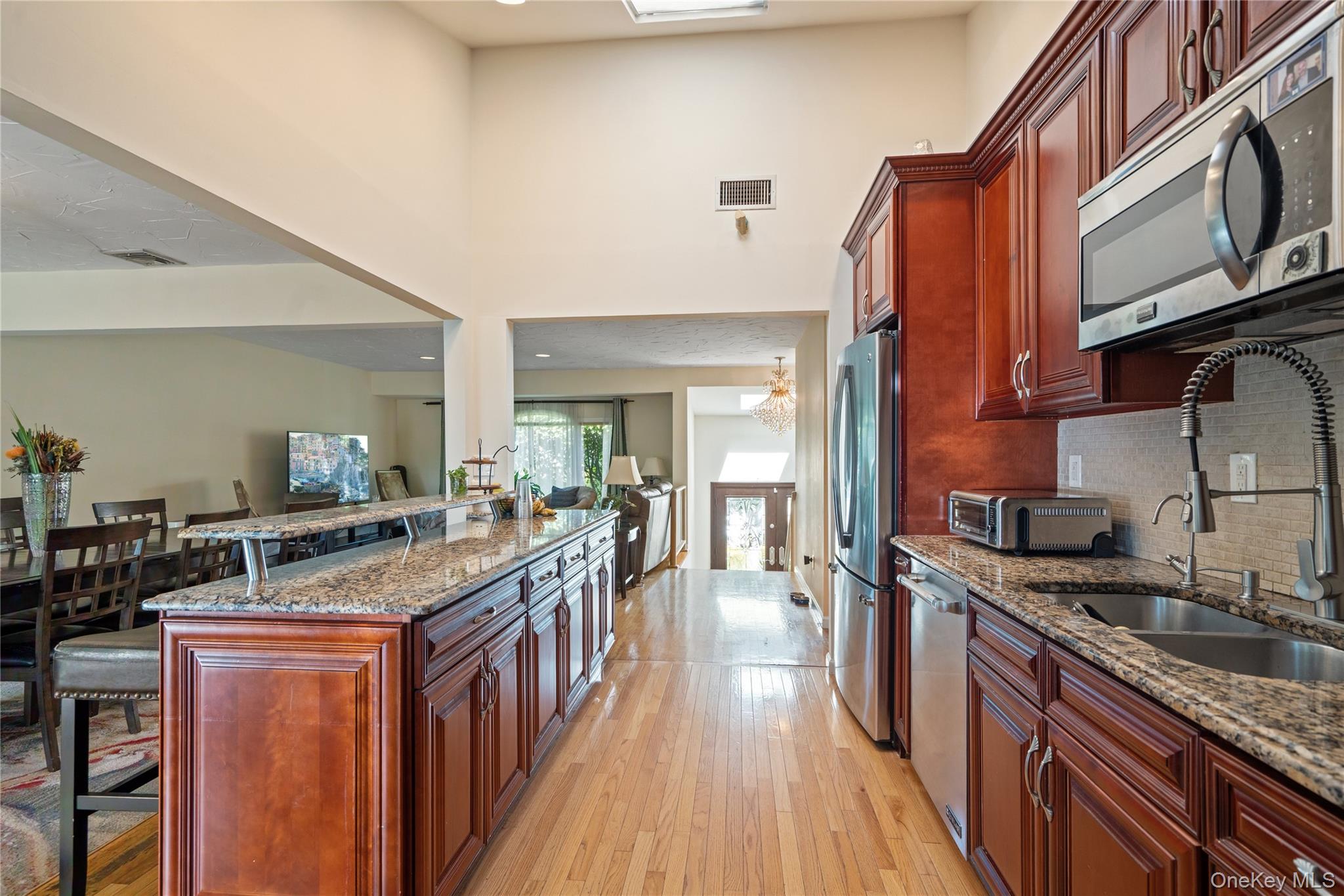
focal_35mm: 17
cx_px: 672
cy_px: 448
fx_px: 635
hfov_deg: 93.3
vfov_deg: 70.4
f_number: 5.6
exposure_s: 1/10
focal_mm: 17
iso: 800
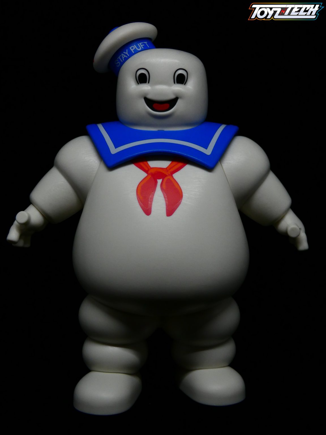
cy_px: 218
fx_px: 540
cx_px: 163
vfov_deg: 43.9
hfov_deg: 33.6
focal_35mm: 43
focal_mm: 7.8
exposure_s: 1/250
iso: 200
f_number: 3.8
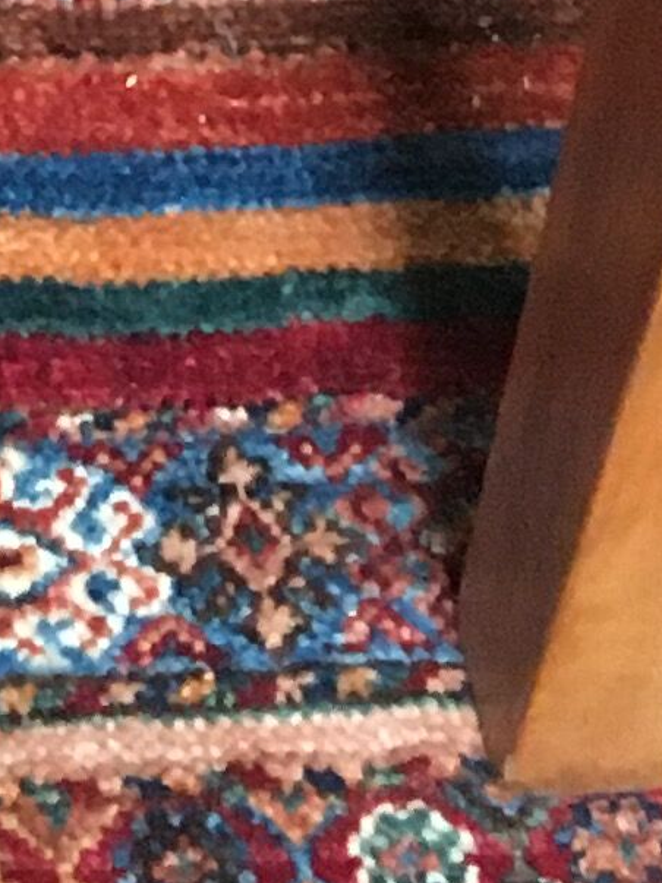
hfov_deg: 7.3
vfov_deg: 8.7
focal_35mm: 194
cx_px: -811
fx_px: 4949
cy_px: -1593
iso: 200
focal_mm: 4.15
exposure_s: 1/17
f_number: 2.2
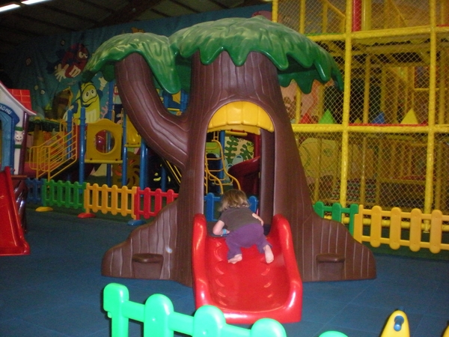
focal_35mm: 38
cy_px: 168
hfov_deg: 49.0
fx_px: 493
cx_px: 224
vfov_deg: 37.7
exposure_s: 1/60
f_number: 3.1
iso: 800
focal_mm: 6.3
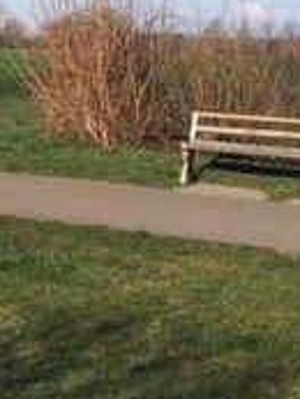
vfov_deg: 18.1
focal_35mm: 107
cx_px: -150
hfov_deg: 13.1
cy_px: 46
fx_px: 1235
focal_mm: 4.15
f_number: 2.2
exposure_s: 1/1364
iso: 32
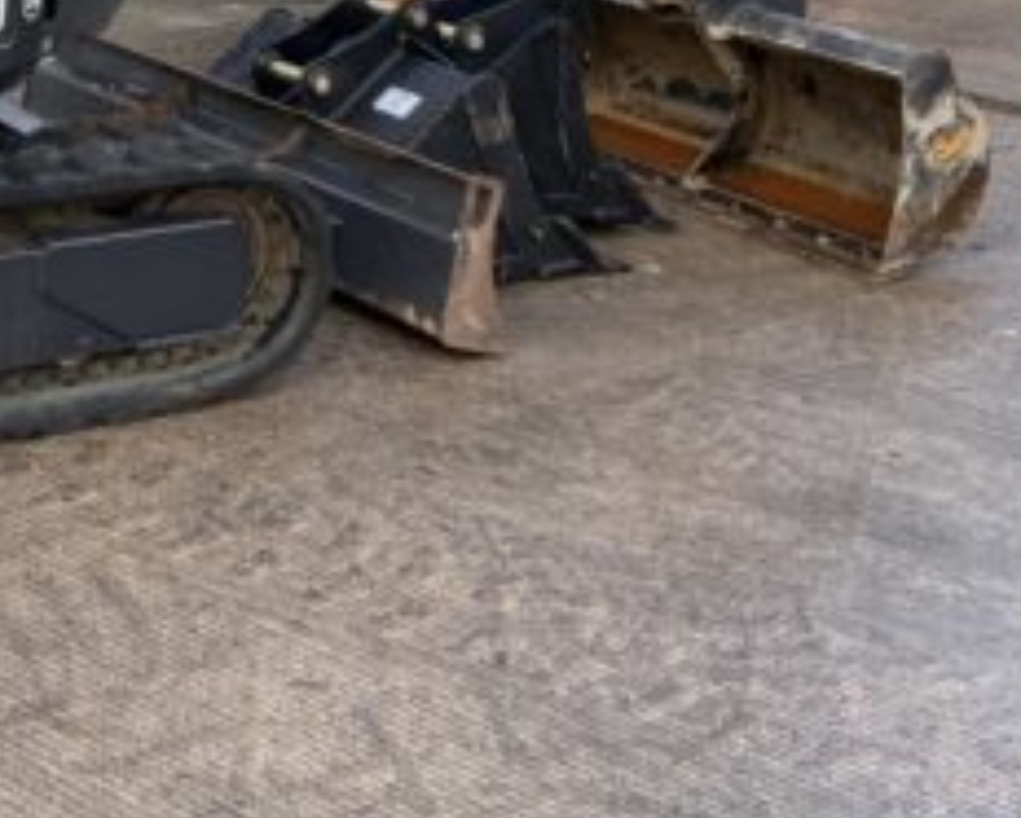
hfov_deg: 23.7
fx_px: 2359
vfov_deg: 18.6
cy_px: -163
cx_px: 97
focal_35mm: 78
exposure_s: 1/122
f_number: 1.8
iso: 25
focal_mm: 3
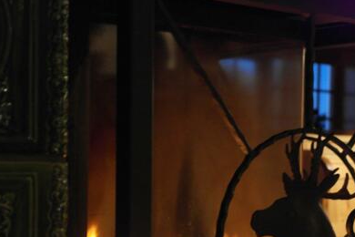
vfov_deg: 17.4
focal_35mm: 78
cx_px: 215
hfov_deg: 25.9
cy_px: 184
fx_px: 769
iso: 1600
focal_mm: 30
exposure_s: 1/8
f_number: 4.5
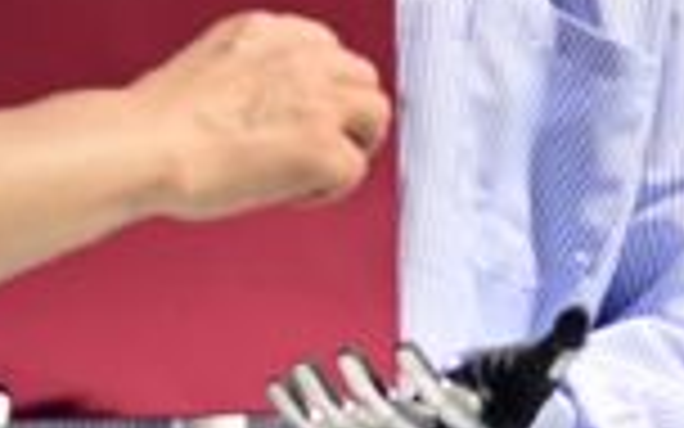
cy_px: -59
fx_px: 5611
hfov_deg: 6.9
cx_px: -135
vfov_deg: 4.4
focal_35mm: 301
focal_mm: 40
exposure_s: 1/4000
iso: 1600
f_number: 2.2
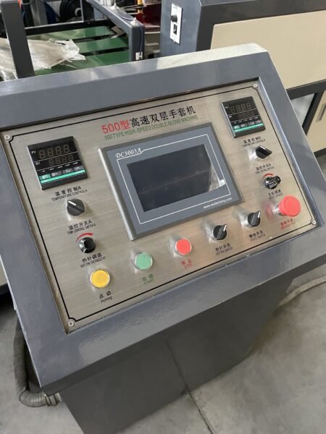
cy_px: 217
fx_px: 326
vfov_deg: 67.3
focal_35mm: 26
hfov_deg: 53.1
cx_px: 163
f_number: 1.6
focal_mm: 5.1
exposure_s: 1/25
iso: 500
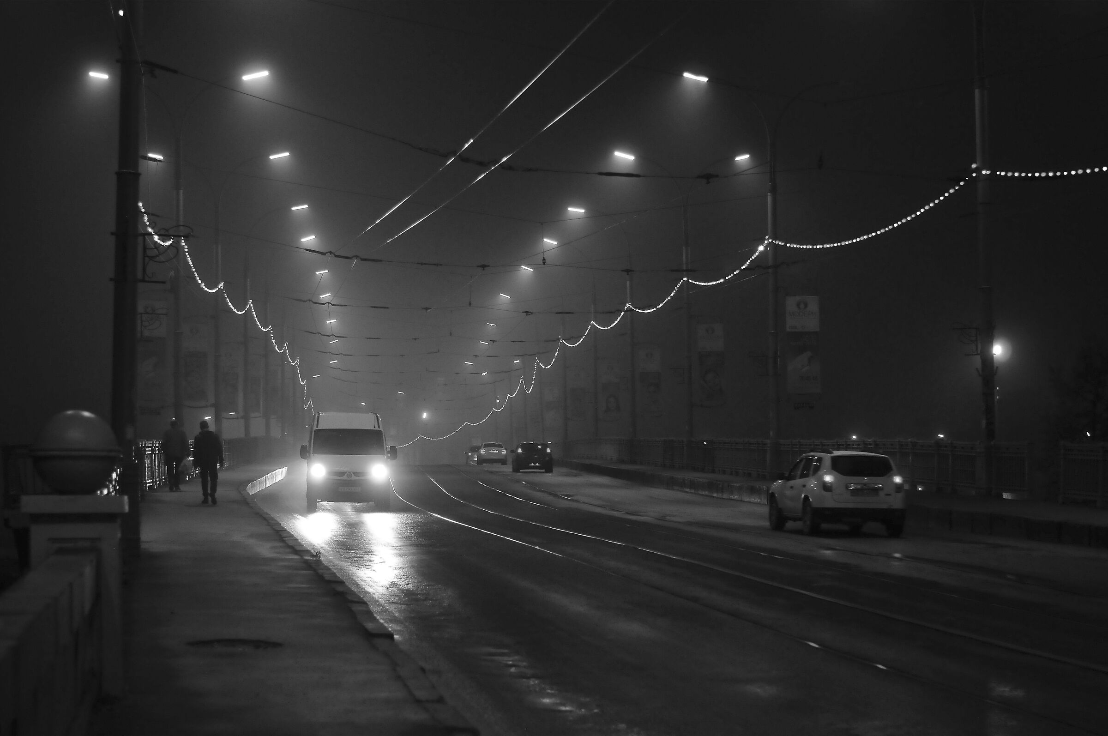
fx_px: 2305
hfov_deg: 27.0
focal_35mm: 75
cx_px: 554
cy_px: 368
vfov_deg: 18.1
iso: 800
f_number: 1.8
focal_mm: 50
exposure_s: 1/125
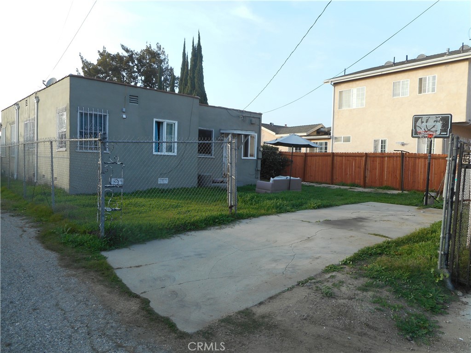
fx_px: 340
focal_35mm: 25
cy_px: 176
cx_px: 236
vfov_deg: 54.9
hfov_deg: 69.4
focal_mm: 4.5
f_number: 3.7
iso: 80
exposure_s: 1/200
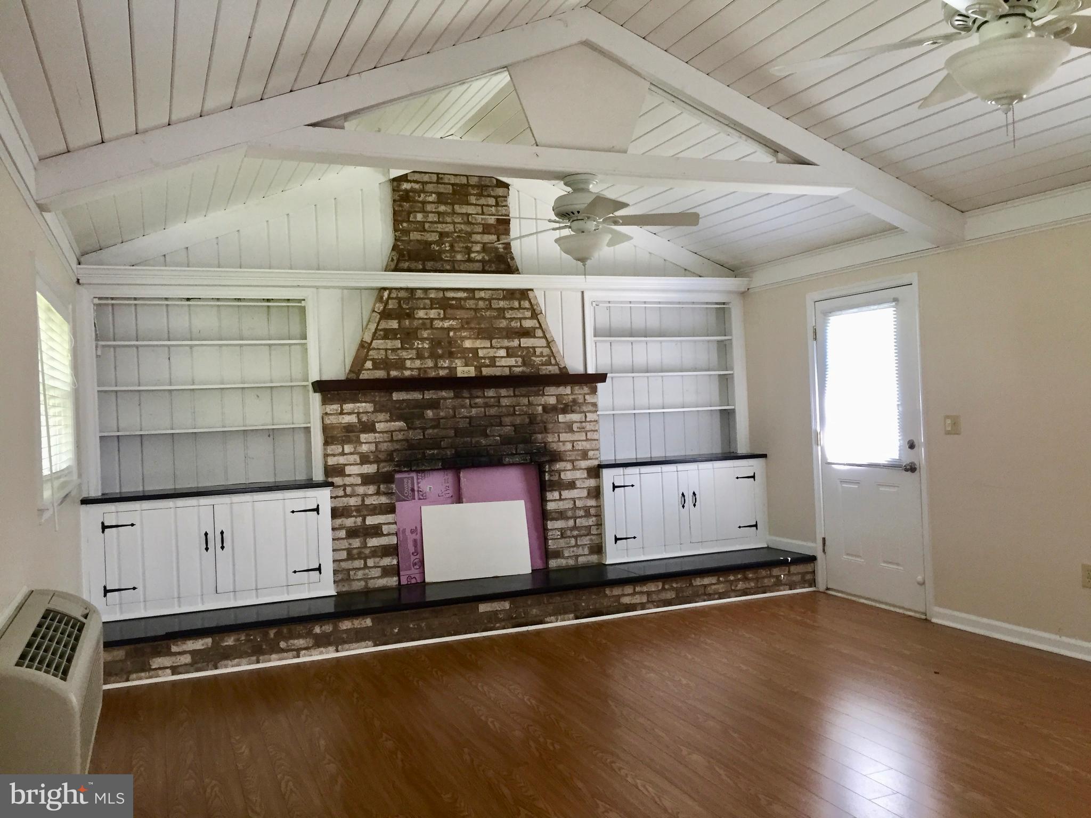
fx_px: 914
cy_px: 409
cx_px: 546
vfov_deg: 48.2
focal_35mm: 29
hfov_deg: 61.7
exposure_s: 1/30
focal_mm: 4.15
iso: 125
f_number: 2.2
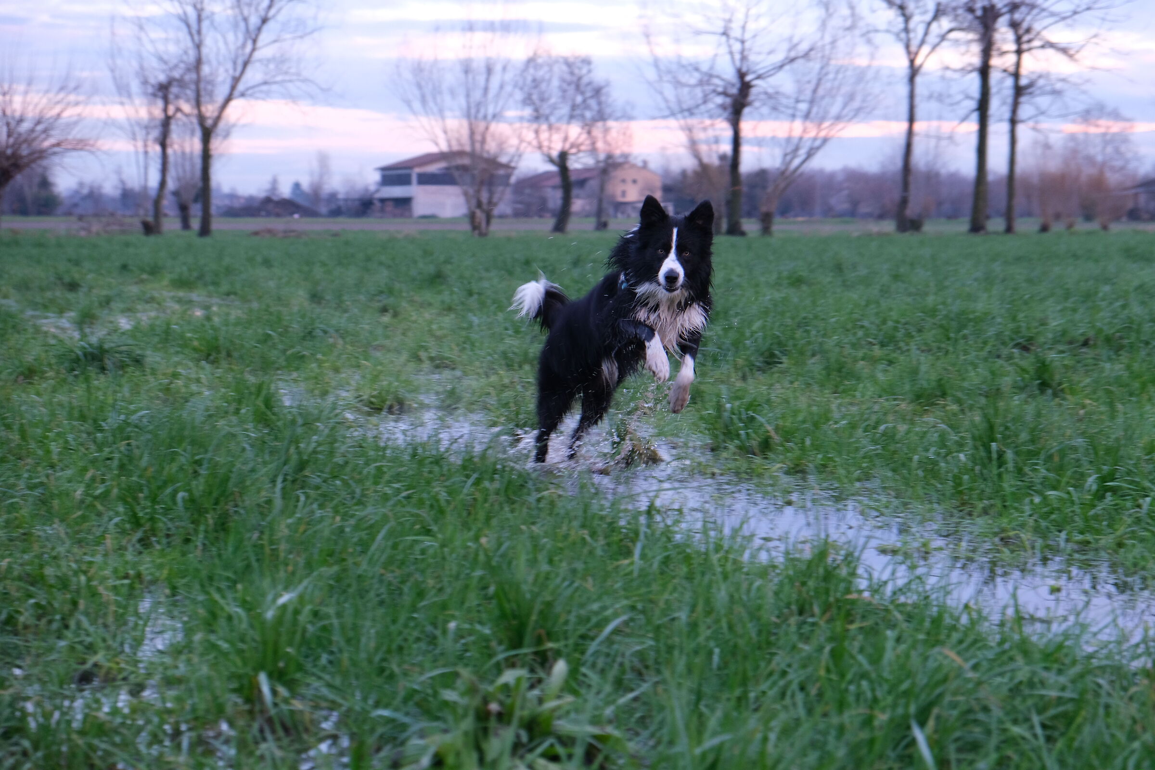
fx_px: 2663
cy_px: 385
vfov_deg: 16.5
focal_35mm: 83
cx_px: 578
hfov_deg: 24.5
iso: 800
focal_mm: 55
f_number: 4
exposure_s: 1/125
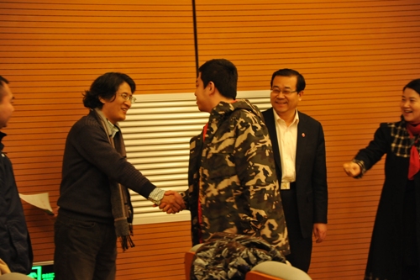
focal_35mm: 135
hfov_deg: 15.2
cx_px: 210
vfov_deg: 10.2
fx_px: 1574
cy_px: 140
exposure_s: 1/40
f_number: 5.6
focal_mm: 135
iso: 3200
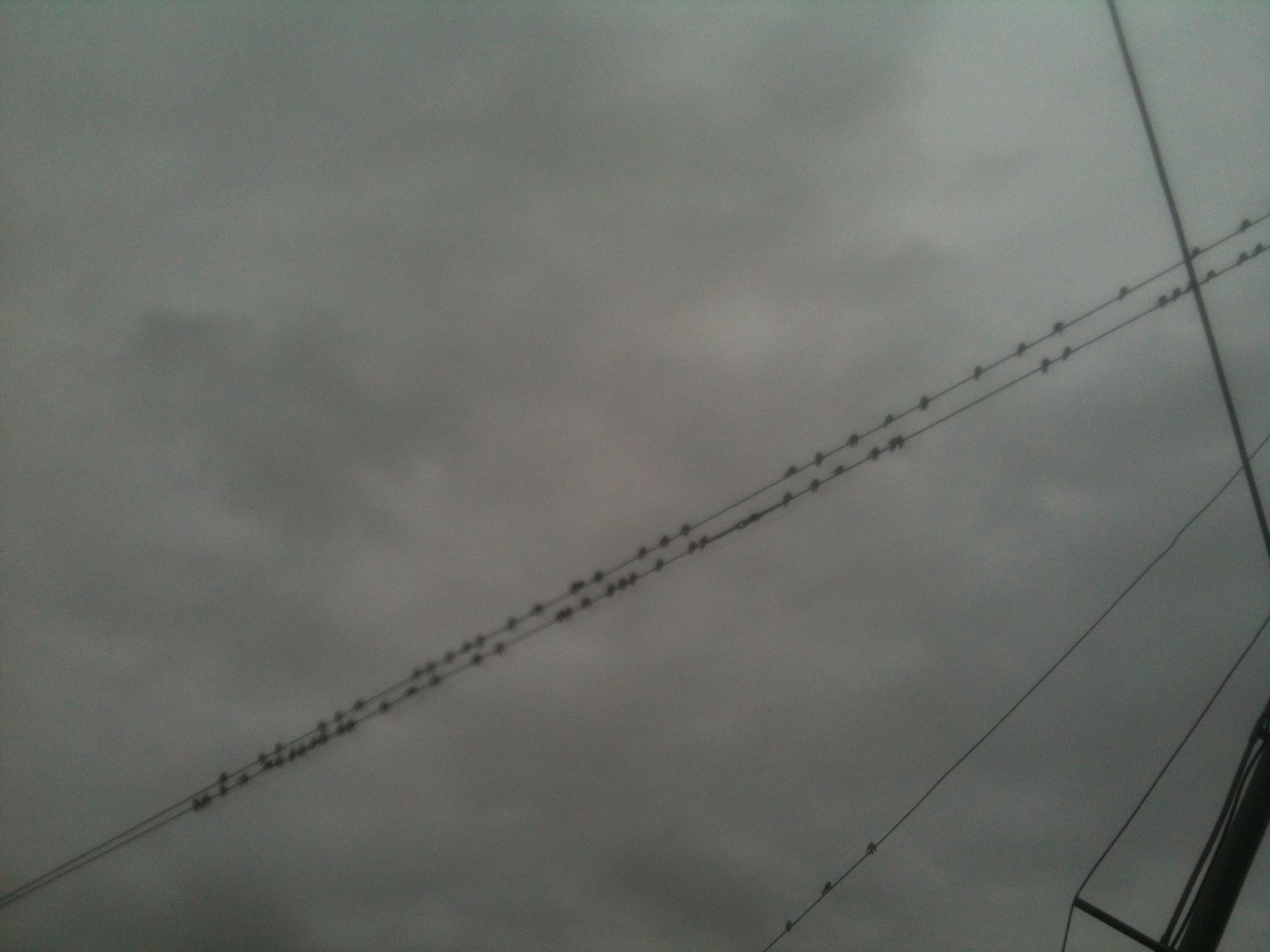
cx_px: 635
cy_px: 476
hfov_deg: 52.6
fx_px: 1284
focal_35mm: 35
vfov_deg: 40.7
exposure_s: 1/1945
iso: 64
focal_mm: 3.85
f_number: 2.8
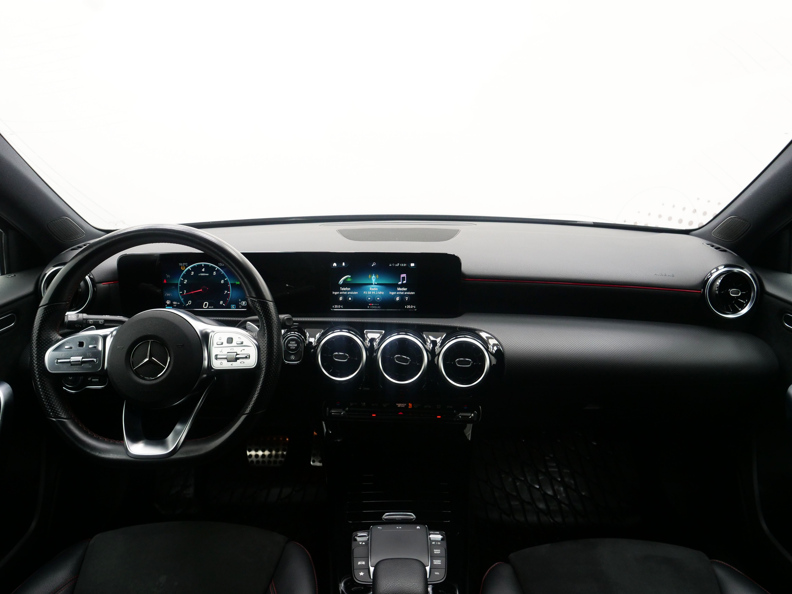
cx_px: 396
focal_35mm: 24
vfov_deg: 56.8
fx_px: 549
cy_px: 297
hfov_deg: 71.6
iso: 800
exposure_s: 1/100
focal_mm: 12
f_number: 4
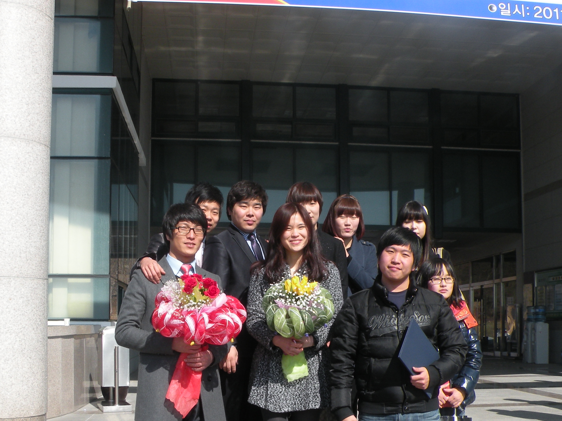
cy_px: 309
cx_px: 286
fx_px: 698
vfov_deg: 33.0
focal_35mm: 43
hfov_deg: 43.9
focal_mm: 4.7
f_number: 6.3
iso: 64
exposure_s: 1/274
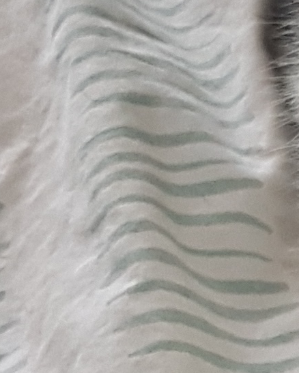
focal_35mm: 187
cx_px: 646
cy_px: 277
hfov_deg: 7.8
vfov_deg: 10.3
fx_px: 2067
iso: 160
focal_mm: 4.2
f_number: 1.7
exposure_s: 1/33
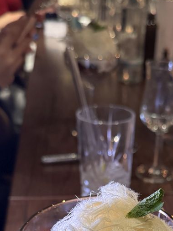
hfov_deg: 25.4
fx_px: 380
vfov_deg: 31.5
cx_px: 125
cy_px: 226
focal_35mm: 57
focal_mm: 6.76
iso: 800
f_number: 1.78
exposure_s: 1/55
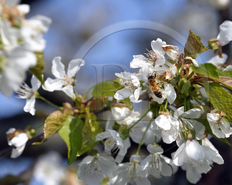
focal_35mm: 227
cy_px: 93
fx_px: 1559
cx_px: 137
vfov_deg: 6.8
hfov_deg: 8.5
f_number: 10
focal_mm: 200
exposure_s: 1/320
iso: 200
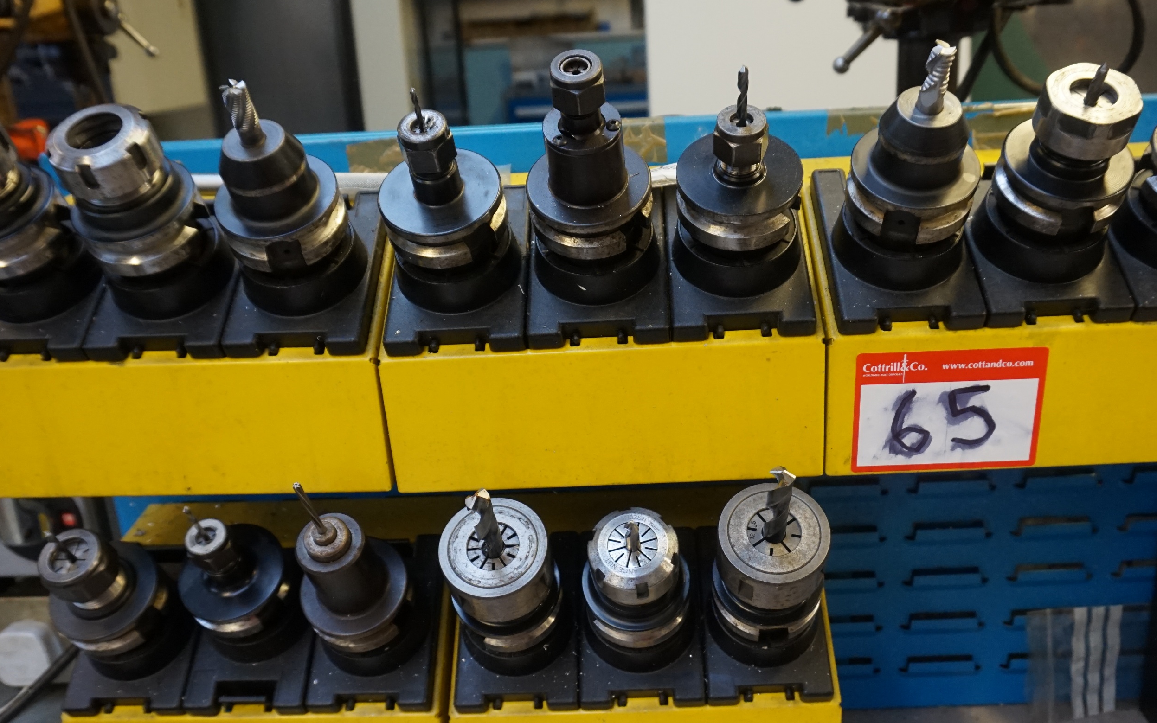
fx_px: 1009
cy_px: 336
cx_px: 604
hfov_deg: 59.6
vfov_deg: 39.4
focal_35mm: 32
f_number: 4
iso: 1000
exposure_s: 1/60
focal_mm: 16
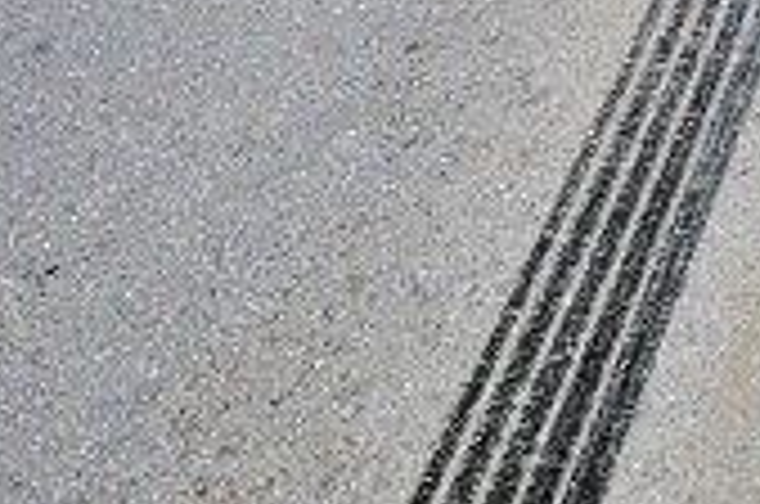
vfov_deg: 14.2
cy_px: 351
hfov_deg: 18.2
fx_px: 2023
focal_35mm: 96
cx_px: 1237
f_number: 5
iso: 640
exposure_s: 1/500
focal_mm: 18
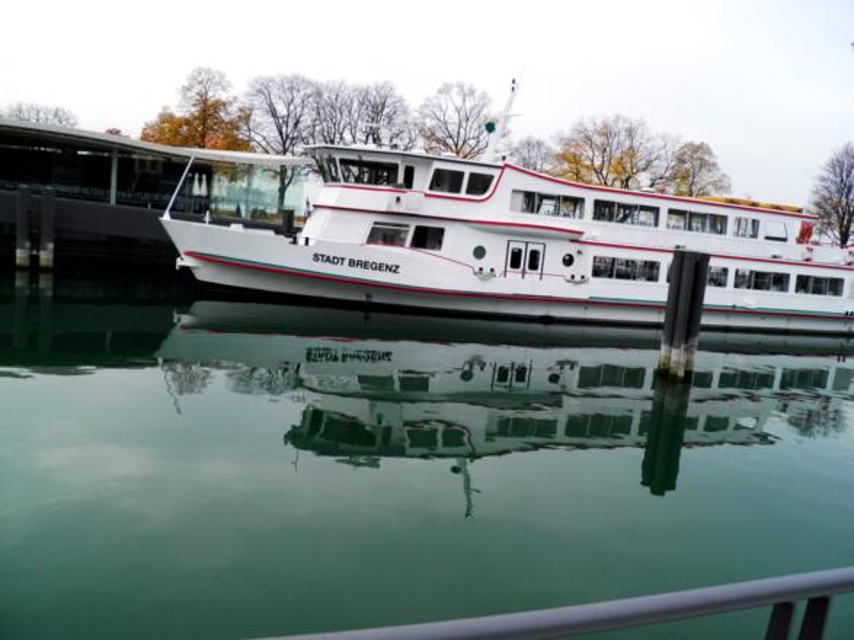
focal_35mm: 28
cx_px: 427
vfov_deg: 49.7
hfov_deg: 63.5
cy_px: 320
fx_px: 691
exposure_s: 1/160
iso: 100
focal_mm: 4.9
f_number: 5.7
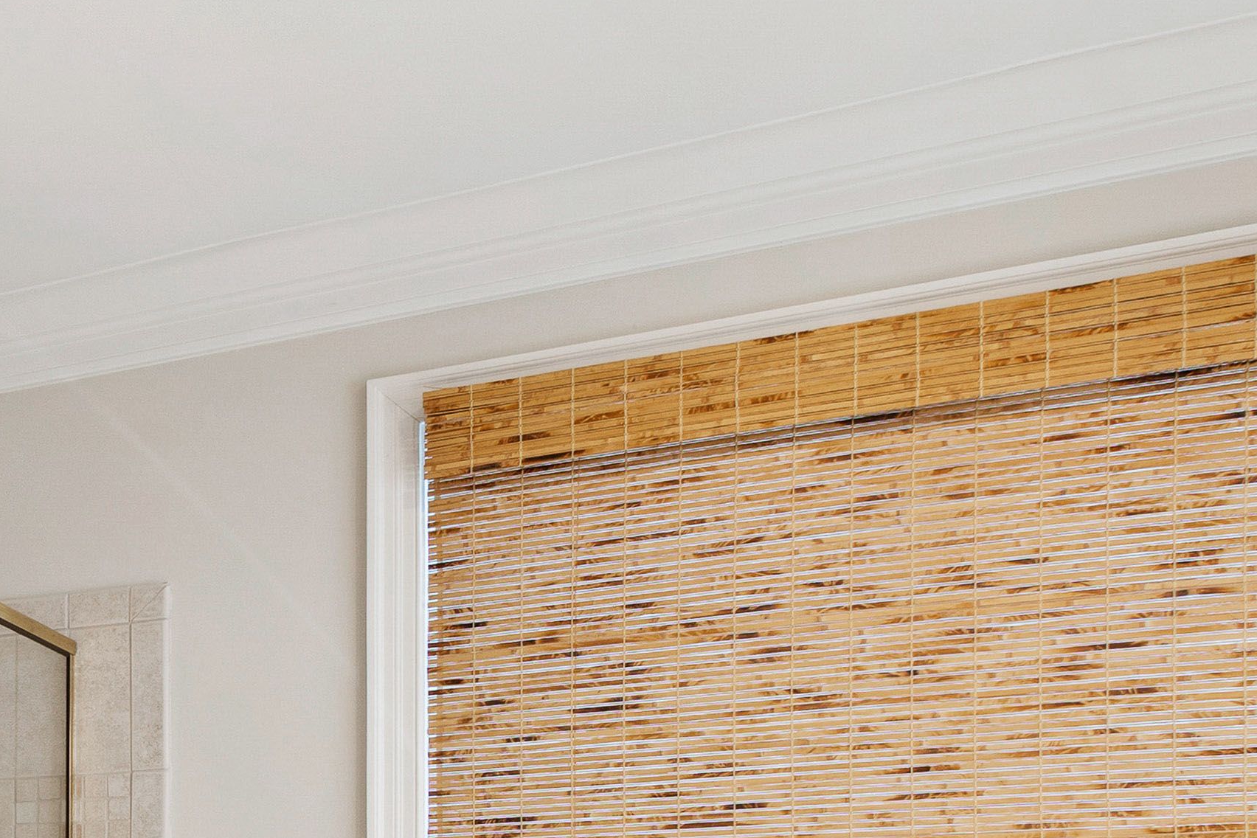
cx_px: -332
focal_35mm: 49
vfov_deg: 25.0
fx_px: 1711
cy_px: 984
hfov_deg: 31.9
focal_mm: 10
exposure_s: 1/3
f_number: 8
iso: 100
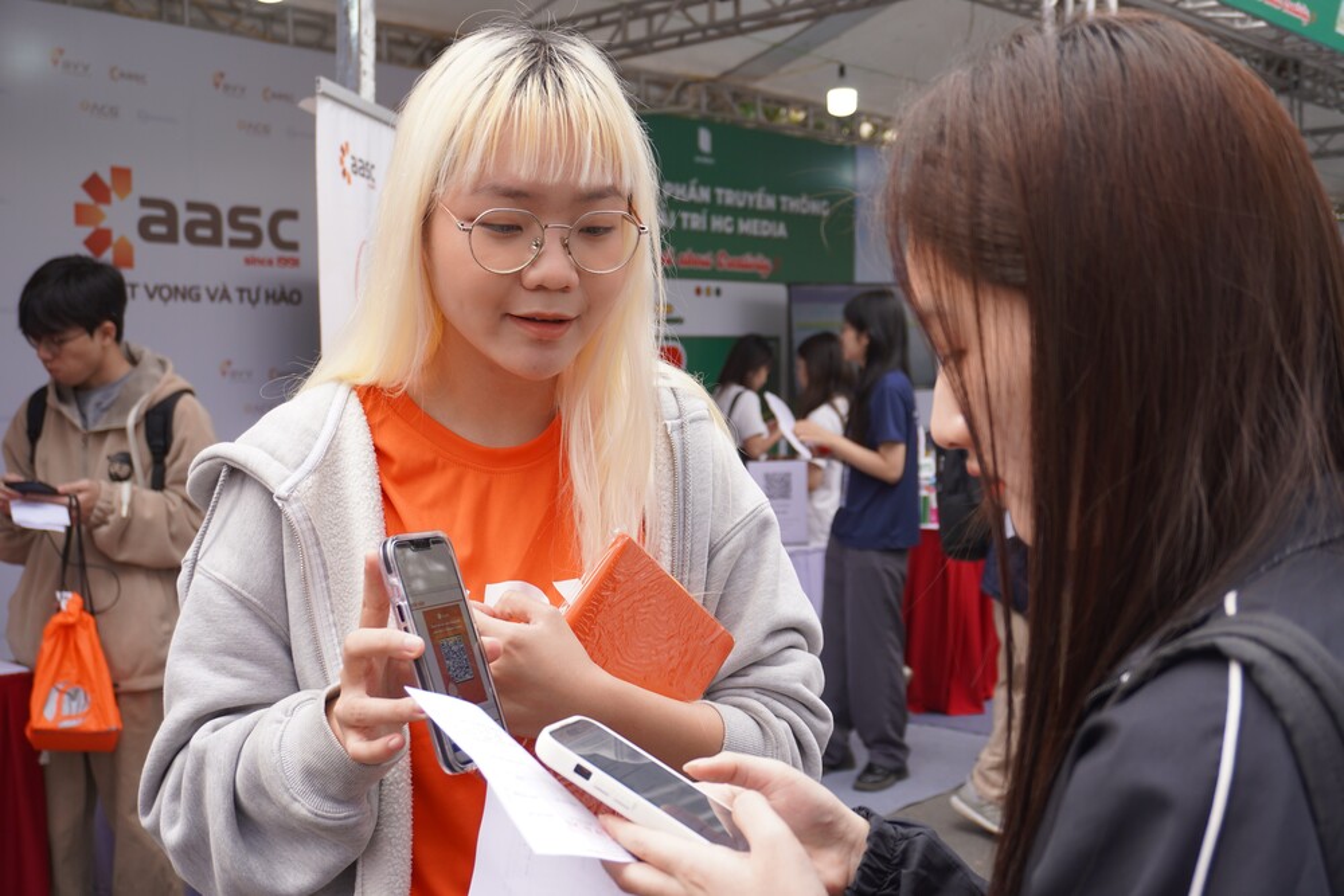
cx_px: 672
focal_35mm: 40
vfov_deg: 33.0
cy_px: 448
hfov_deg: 47.9
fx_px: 1512
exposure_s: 1/160
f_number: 4.5
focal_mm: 27
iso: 125
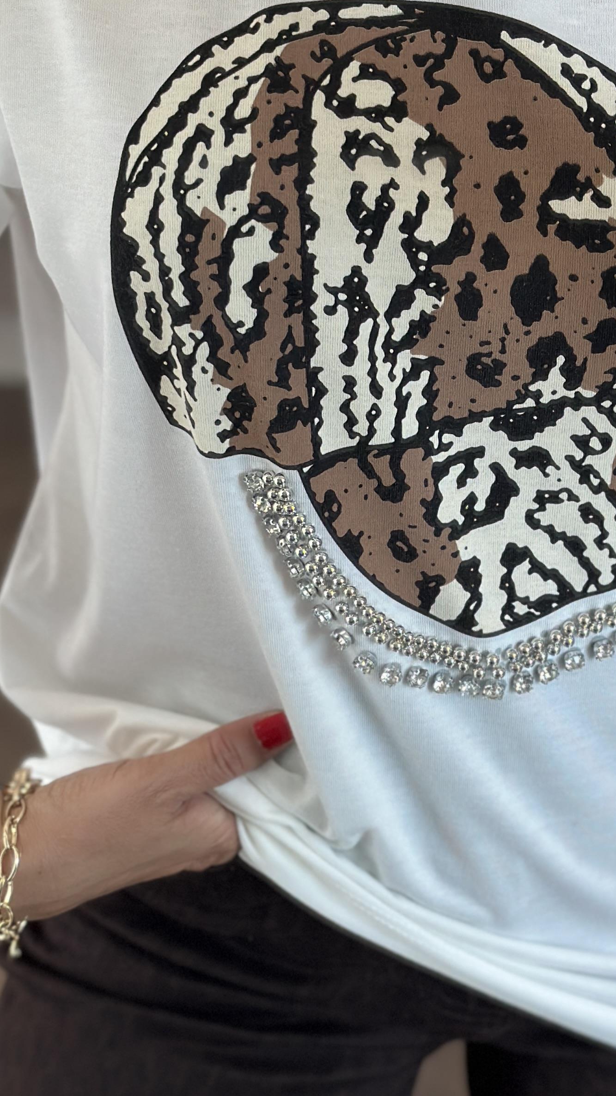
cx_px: 433
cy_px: 514
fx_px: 2584
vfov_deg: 23.9
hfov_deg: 13.6
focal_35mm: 89
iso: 125
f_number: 1.78
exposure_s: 1/171
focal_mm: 6.86
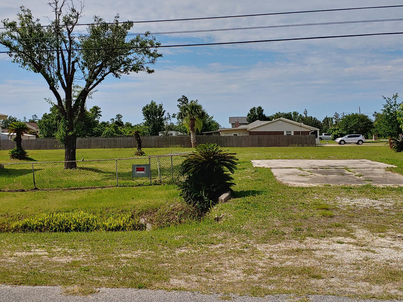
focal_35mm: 41
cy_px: 105
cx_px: 168
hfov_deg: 45.6
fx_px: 477
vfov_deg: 34.9
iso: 50
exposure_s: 1/6250
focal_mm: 4.23
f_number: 1.5
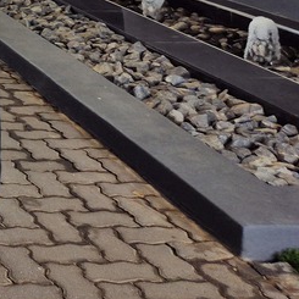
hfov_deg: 16.2
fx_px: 831
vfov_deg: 18.8
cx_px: -286
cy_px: -100
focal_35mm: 85
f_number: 1.8
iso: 25
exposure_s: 1/441
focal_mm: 5.4
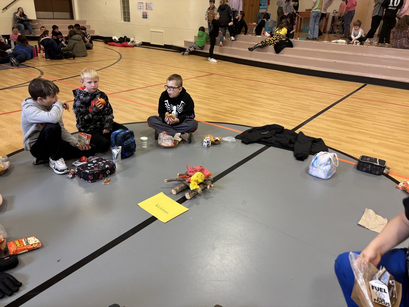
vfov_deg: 53.1
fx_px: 307
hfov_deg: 67.3
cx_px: 204
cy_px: 154
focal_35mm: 26
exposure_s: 1/60
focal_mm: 5.96
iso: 100
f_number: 1.6
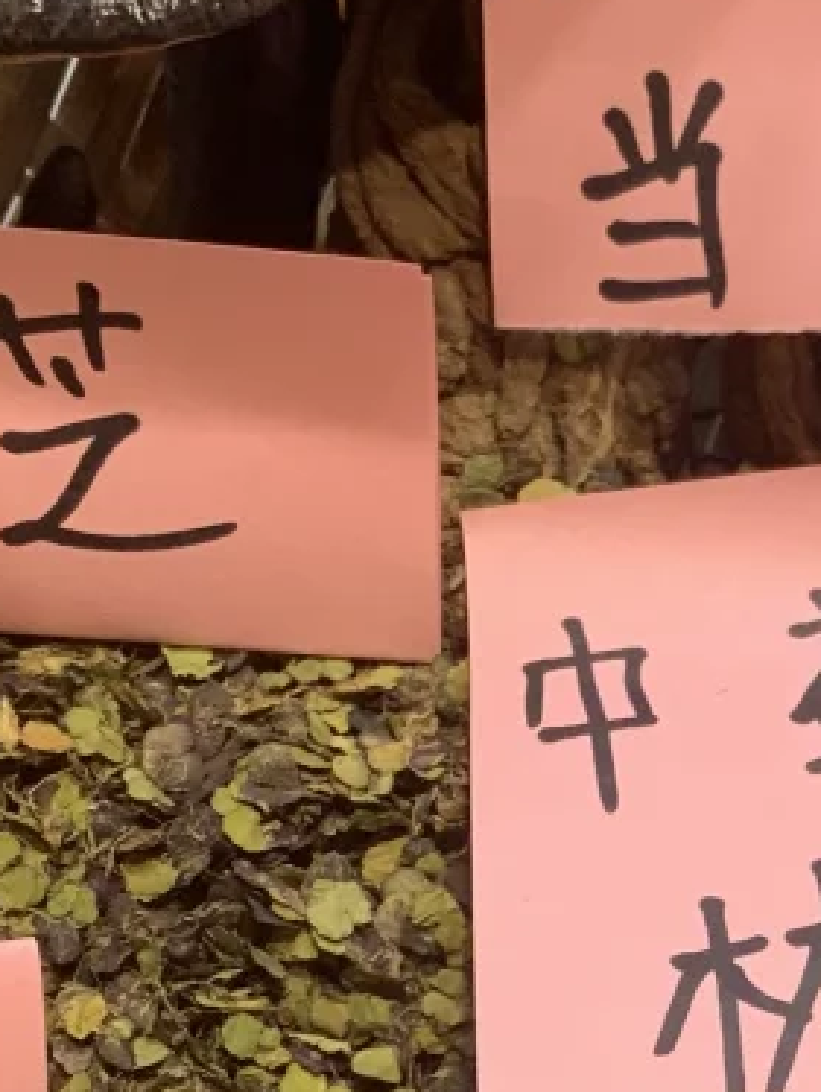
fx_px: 3159
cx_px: 833
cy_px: 1288
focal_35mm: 100
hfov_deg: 14.6
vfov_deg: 18.6
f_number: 1.8
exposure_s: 1/60
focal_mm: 4.25
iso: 100
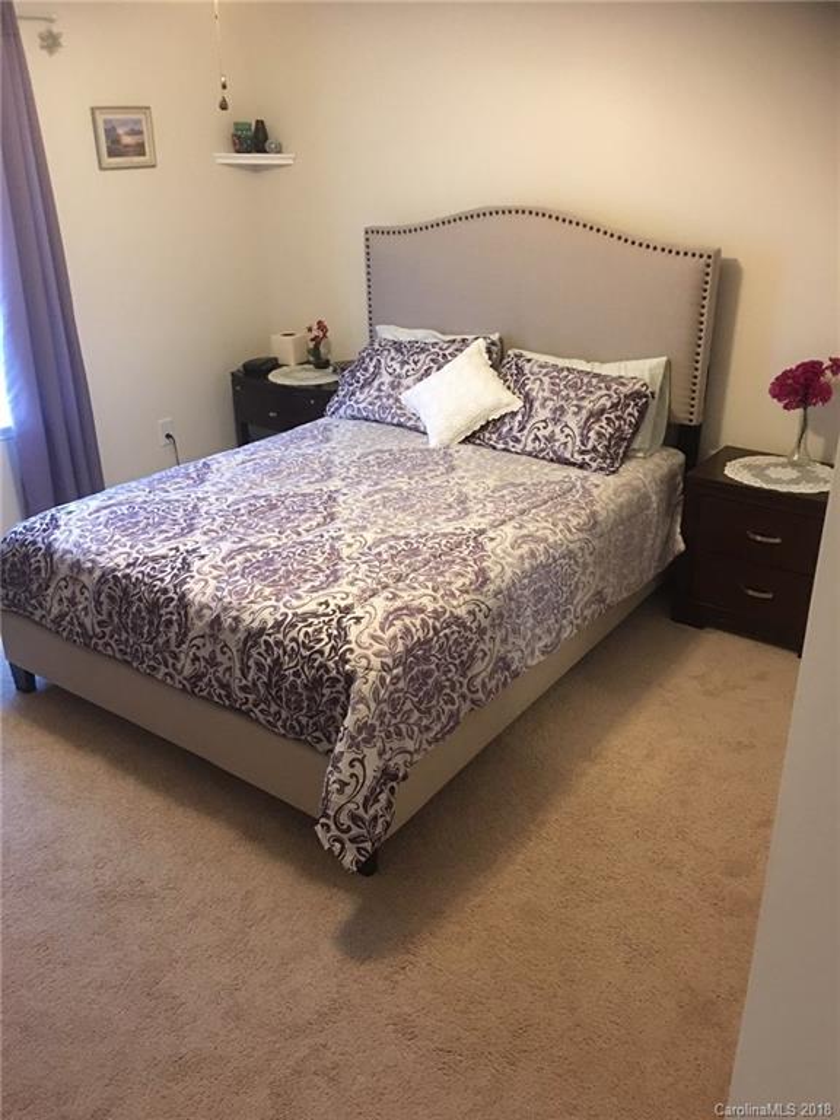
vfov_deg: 61.7
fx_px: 938
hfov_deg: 48.2
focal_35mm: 29
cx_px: 420
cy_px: 560
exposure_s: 1/4
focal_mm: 4.15
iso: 80
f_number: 2.2
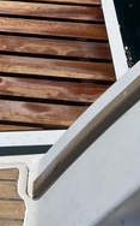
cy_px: -43
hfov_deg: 16.0
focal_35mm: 77
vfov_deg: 24.4
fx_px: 472
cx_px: -42
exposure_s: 1/7463
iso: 50
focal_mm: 5.7
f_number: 1.5
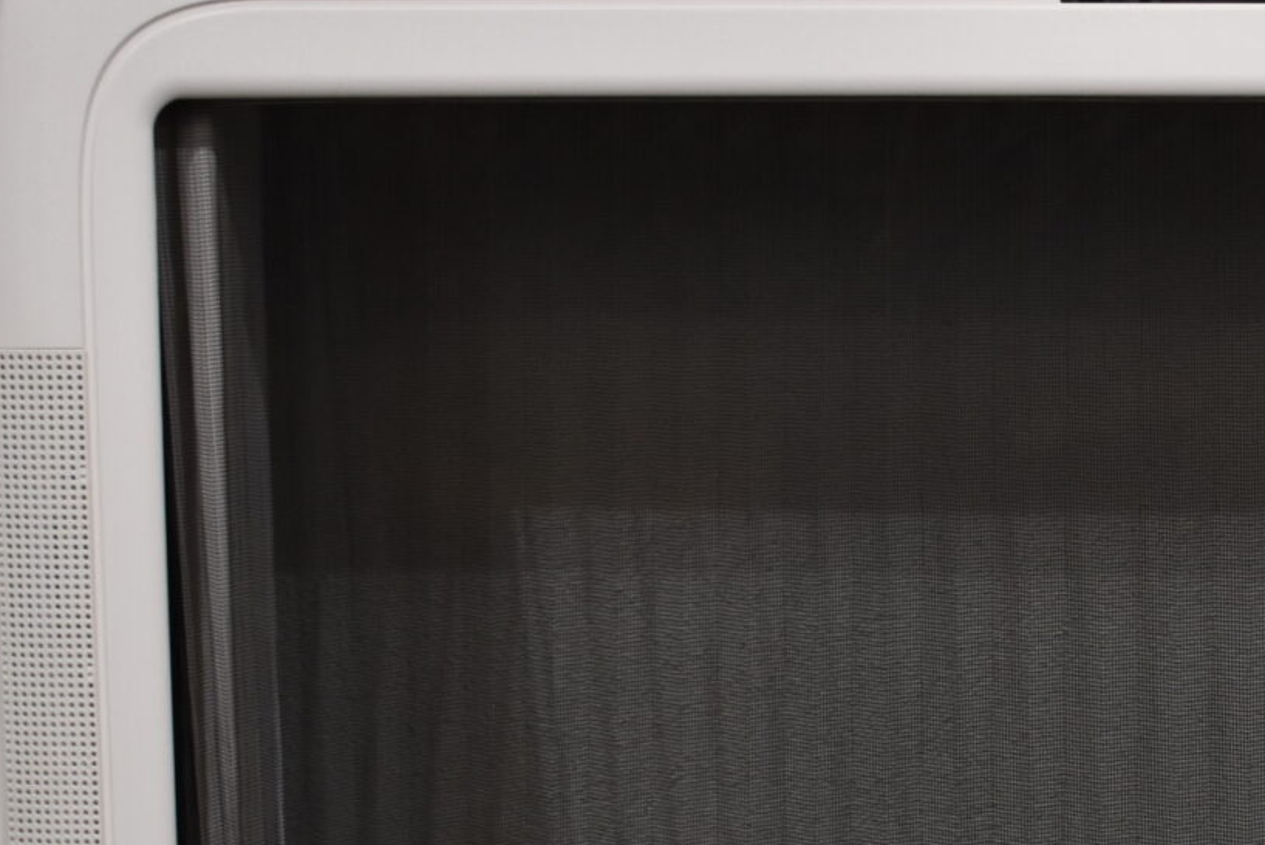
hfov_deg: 16.5
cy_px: 750
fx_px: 4288
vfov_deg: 11.2
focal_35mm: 122
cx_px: 1189
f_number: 4
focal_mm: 26
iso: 560
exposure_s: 1/250
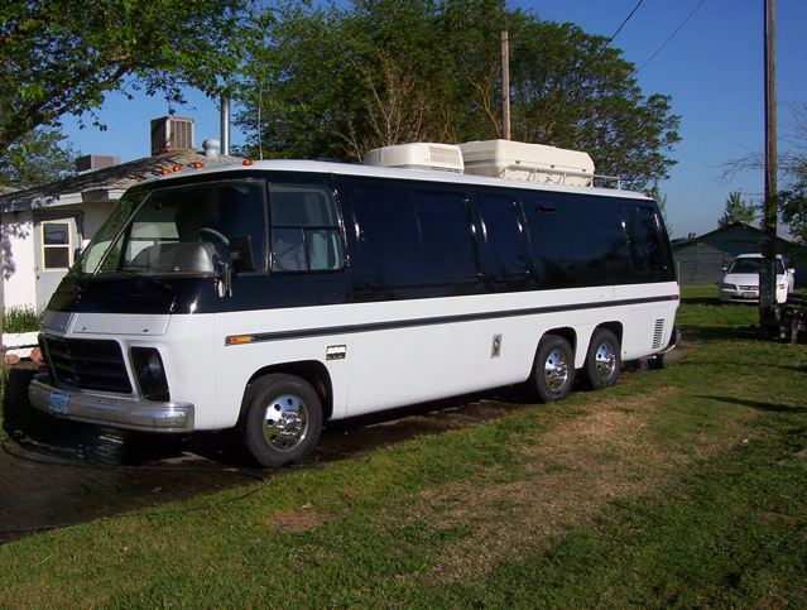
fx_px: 1005
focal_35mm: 43
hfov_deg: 43.7
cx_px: 404
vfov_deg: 33.8
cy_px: 305
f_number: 5.17
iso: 100
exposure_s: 1/1387
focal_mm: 5.77
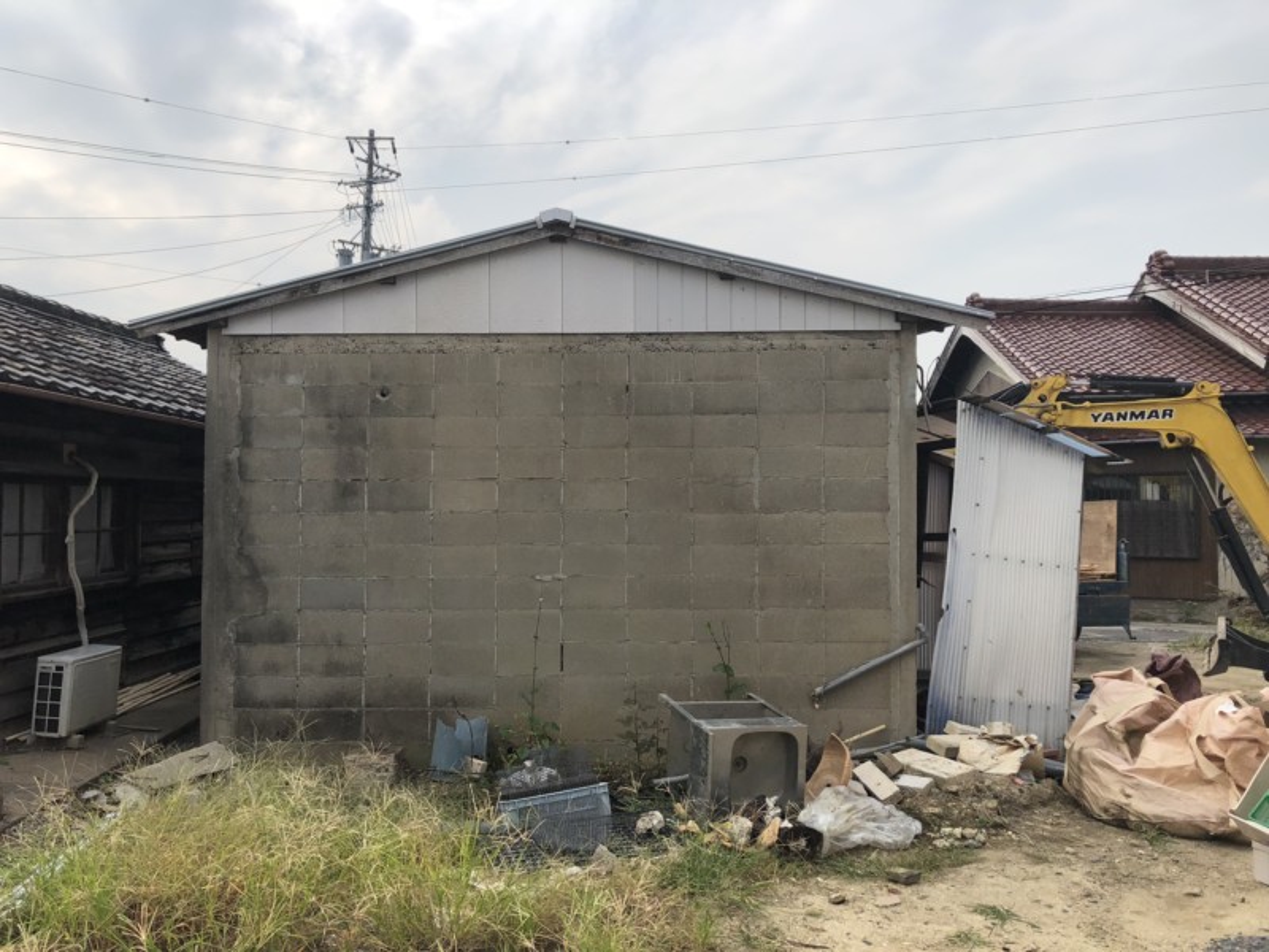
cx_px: 634
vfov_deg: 49.7
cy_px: 476
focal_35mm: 28
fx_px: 1026
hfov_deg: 63.4
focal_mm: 3.99
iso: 20
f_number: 1.8
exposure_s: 1/2404
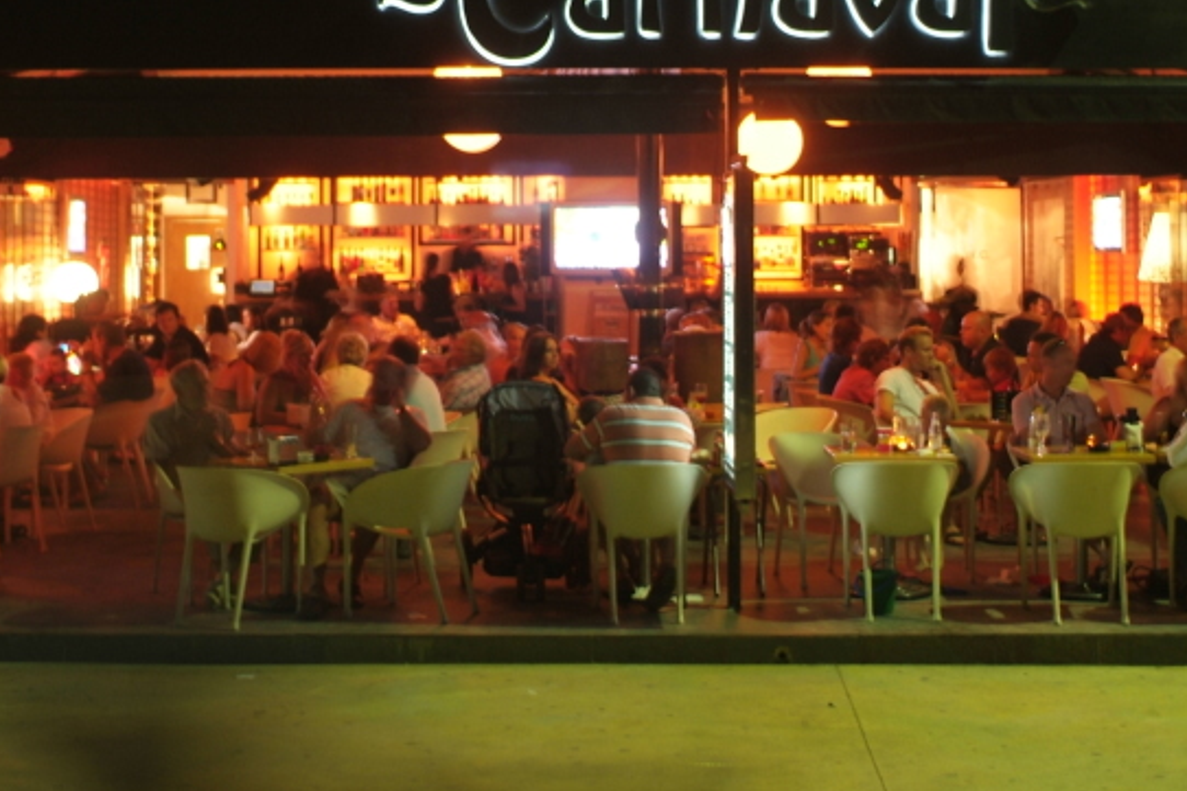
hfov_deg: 32.4
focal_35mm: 62
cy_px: 214
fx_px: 2044
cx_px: 578
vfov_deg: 21.7
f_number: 2.8
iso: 400
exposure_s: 1/1.5
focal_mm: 28
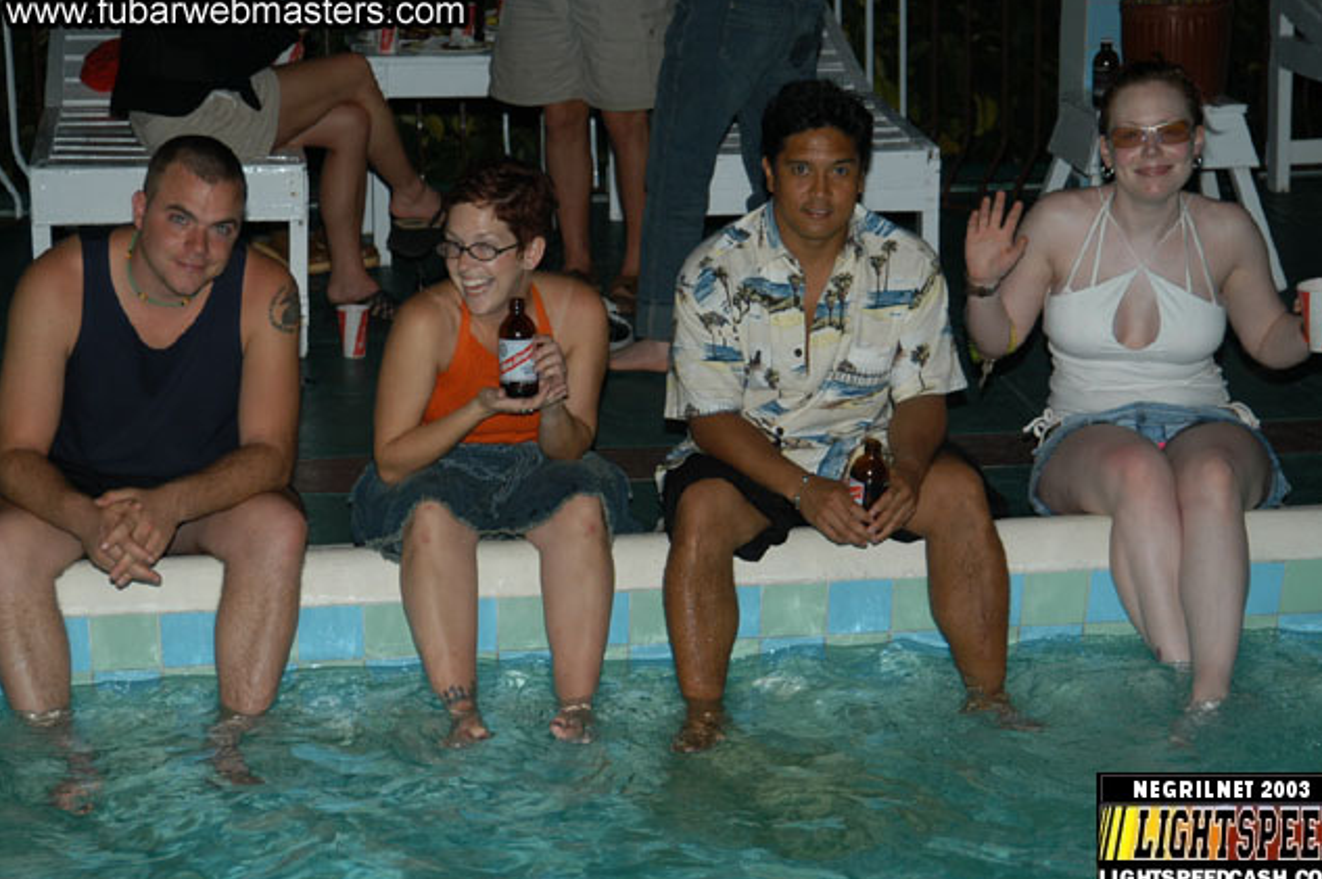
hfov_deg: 21.9
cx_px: 638
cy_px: 428
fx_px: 3412
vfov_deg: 14.7
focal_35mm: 93
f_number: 5
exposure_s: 1/60
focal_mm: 58
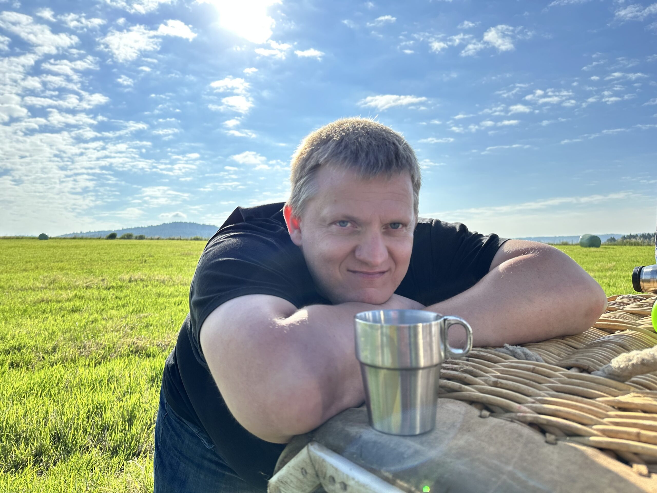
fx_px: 456
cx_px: 328
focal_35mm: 24
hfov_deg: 71.6
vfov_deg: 56.8
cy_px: 246
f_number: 1.78
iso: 80
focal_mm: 6.86
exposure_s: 1/4184
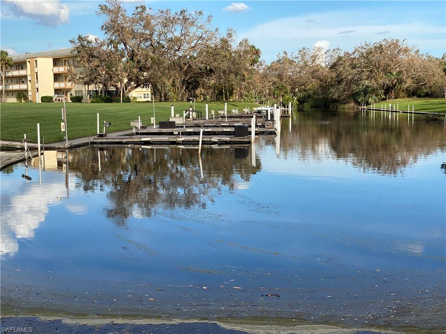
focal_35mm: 52
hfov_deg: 36.8
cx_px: 223
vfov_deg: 28.0
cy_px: 167
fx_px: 670
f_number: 2
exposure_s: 1/1065
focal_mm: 6
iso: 20
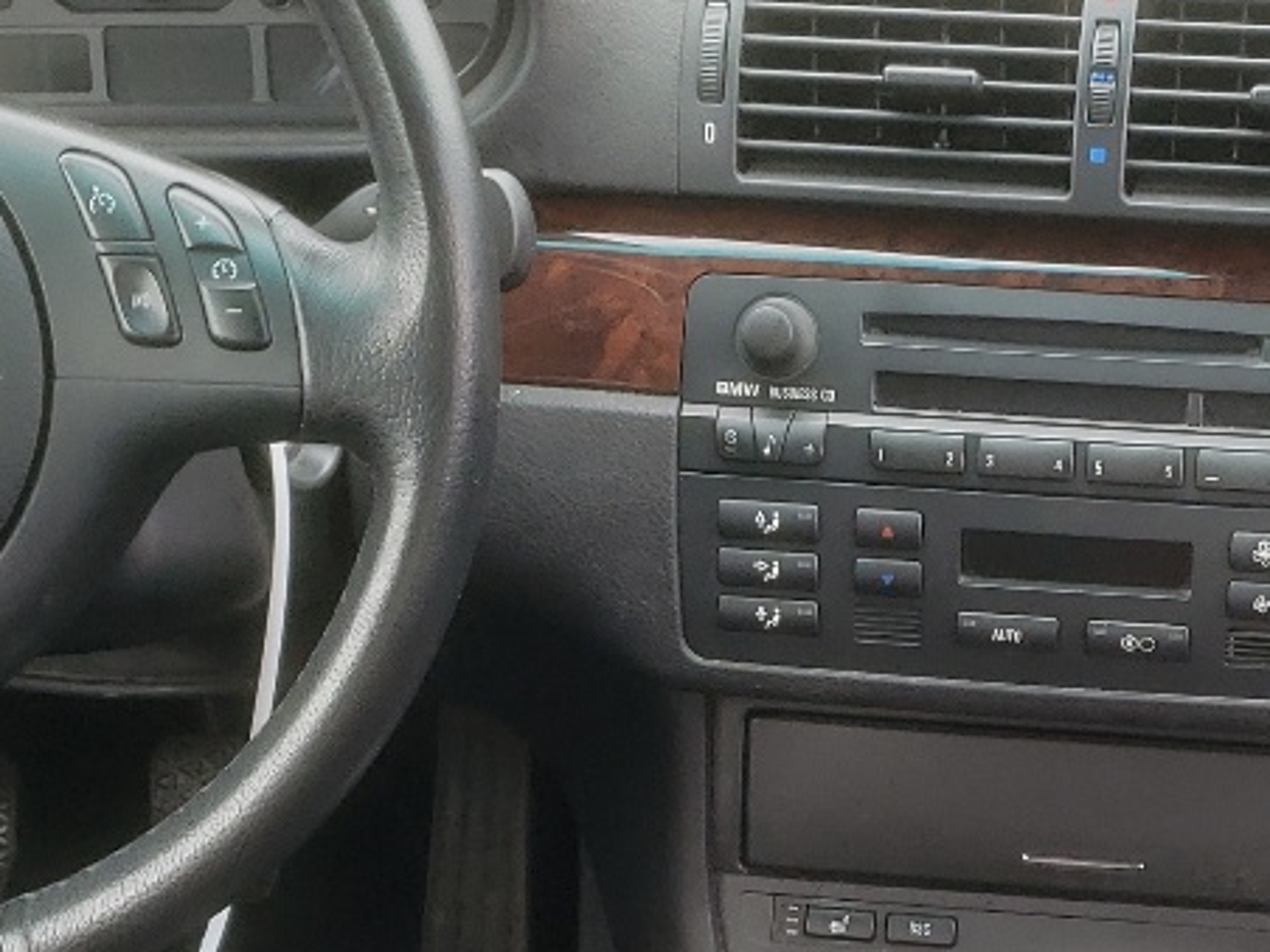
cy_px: 1076
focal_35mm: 92
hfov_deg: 21.0
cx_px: 1034
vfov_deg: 15.6
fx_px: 3375
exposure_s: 1/149
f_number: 1.5
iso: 50
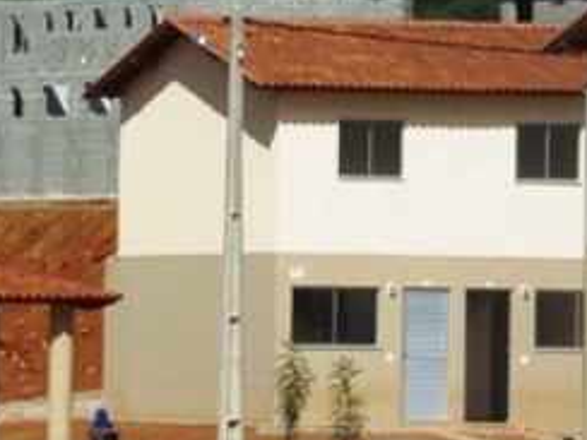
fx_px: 8411
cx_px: 87
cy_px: 340
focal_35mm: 496
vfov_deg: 3.0
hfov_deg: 4.0
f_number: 5.1
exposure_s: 1/800
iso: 64
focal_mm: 44.9
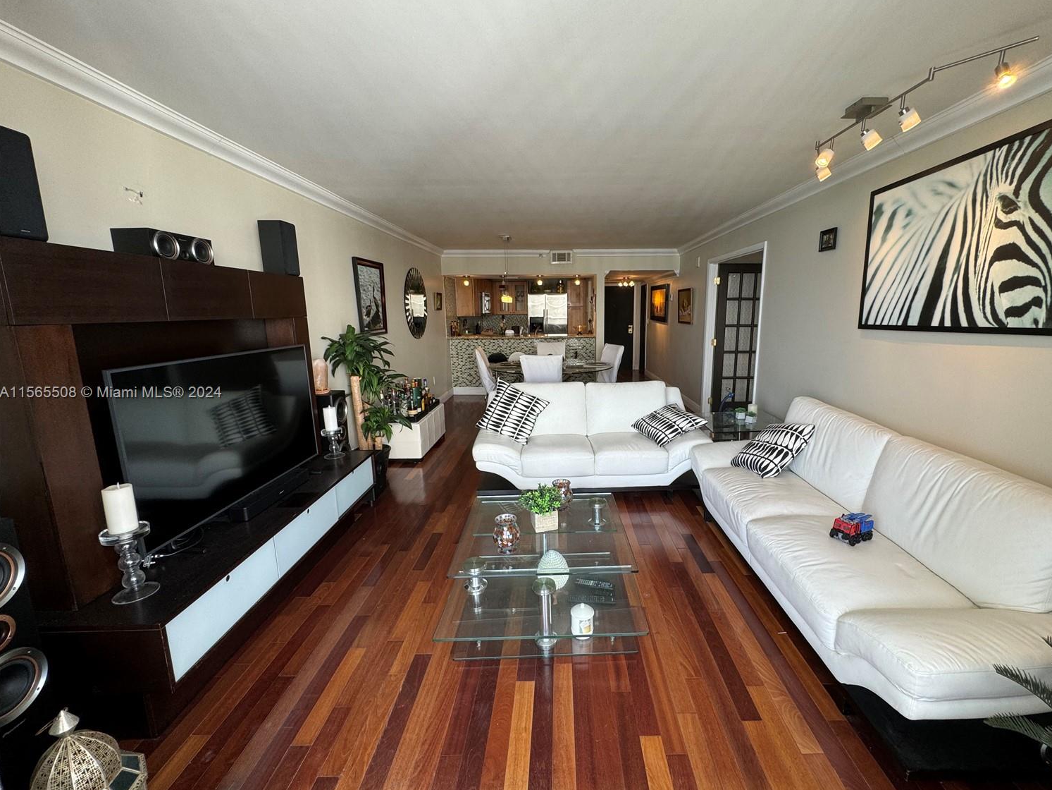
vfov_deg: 81.8
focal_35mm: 15
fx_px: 456
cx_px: 560
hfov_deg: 98.0
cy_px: 394
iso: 80
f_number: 2.2
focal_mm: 2.22
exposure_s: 1/120
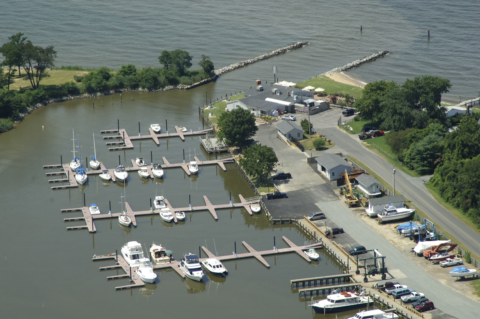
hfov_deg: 11.1
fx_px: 2477
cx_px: 232
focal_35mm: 186
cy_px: 156
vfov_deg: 7.4
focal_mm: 120
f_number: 9.5
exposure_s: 1/500
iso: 400
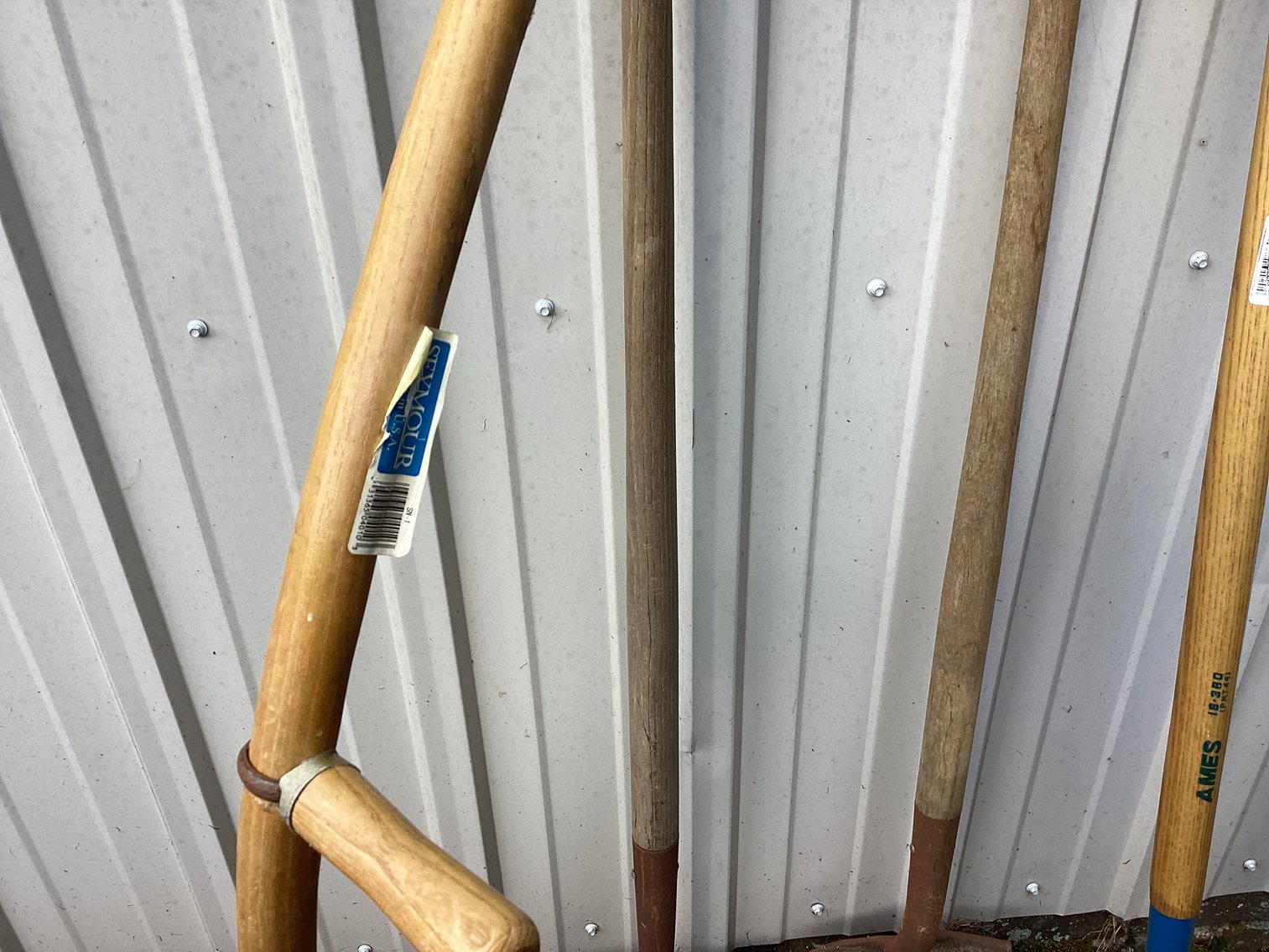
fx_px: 1137
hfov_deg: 58.3
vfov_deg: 45.4
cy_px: 476
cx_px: 634
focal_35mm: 31
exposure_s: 1/183
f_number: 2.4
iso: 25
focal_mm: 3.3
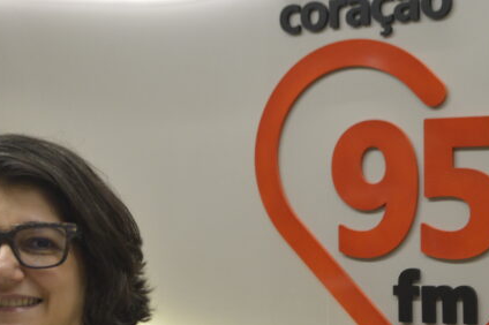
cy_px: 263
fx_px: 1181
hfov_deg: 23.4
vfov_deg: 15.6
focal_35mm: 87
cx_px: 224
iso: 640
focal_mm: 24
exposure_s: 1/60
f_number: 4
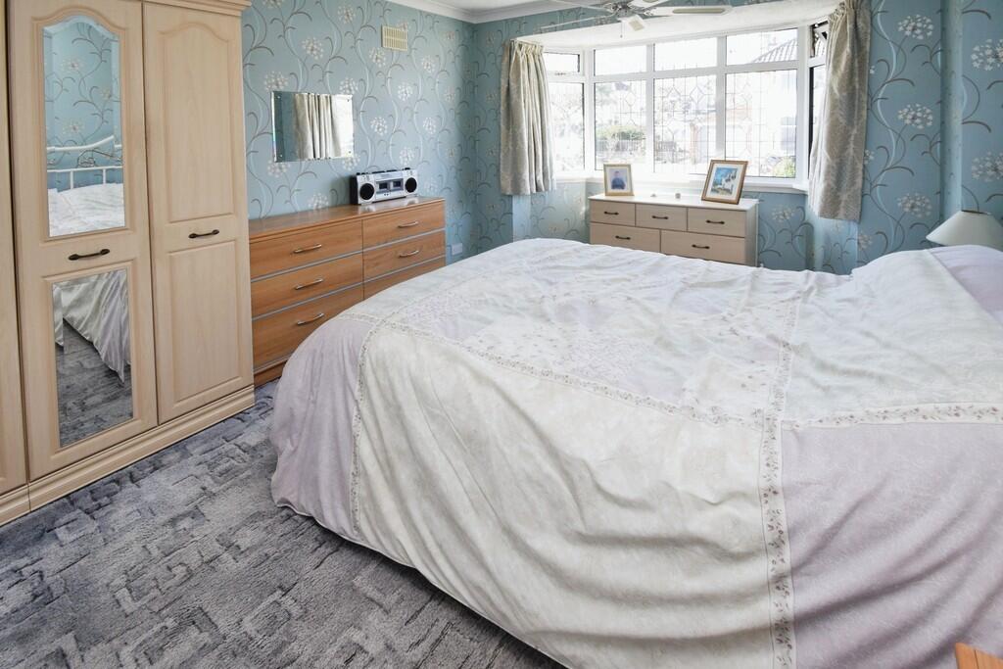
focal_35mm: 15
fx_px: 418
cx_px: 502
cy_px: 334
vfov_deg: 77.3
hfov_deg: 100.4
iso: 400
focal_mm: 10
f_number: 5.6
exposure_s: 1/125
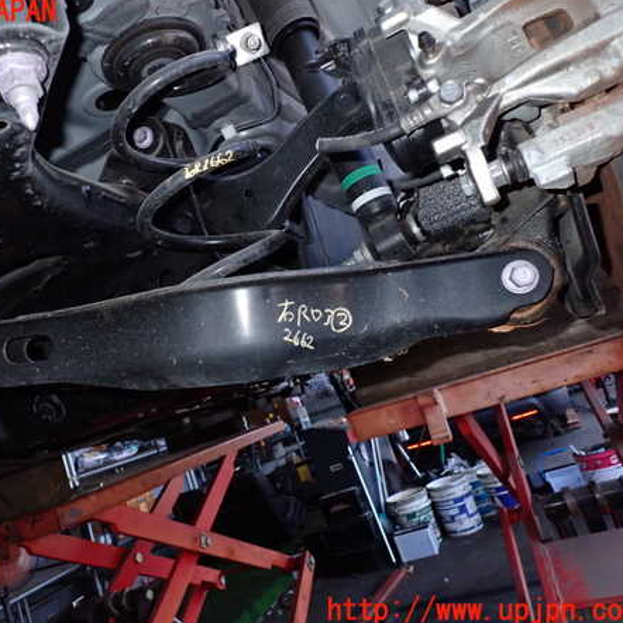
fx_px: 611
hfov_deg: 53.3
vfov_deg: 54.0
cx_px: 223
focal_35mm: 30
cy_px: 312
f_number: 8
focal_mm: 4.5
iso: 800
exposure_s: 1/100
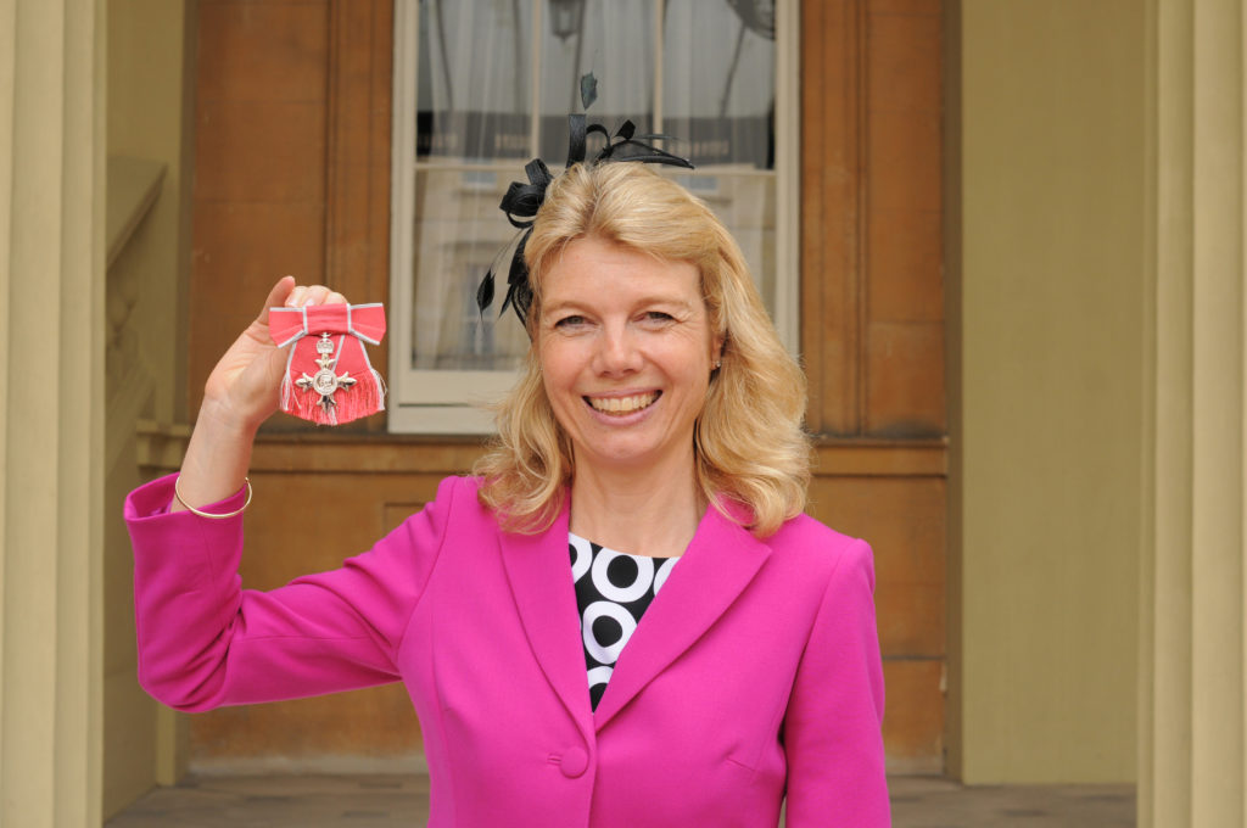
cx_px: 624
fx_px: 1816
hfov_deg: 37.9
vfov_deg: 25.7
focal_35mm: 52
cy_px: 414
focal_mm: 35
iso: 250
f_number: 6.3
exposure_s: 1/200
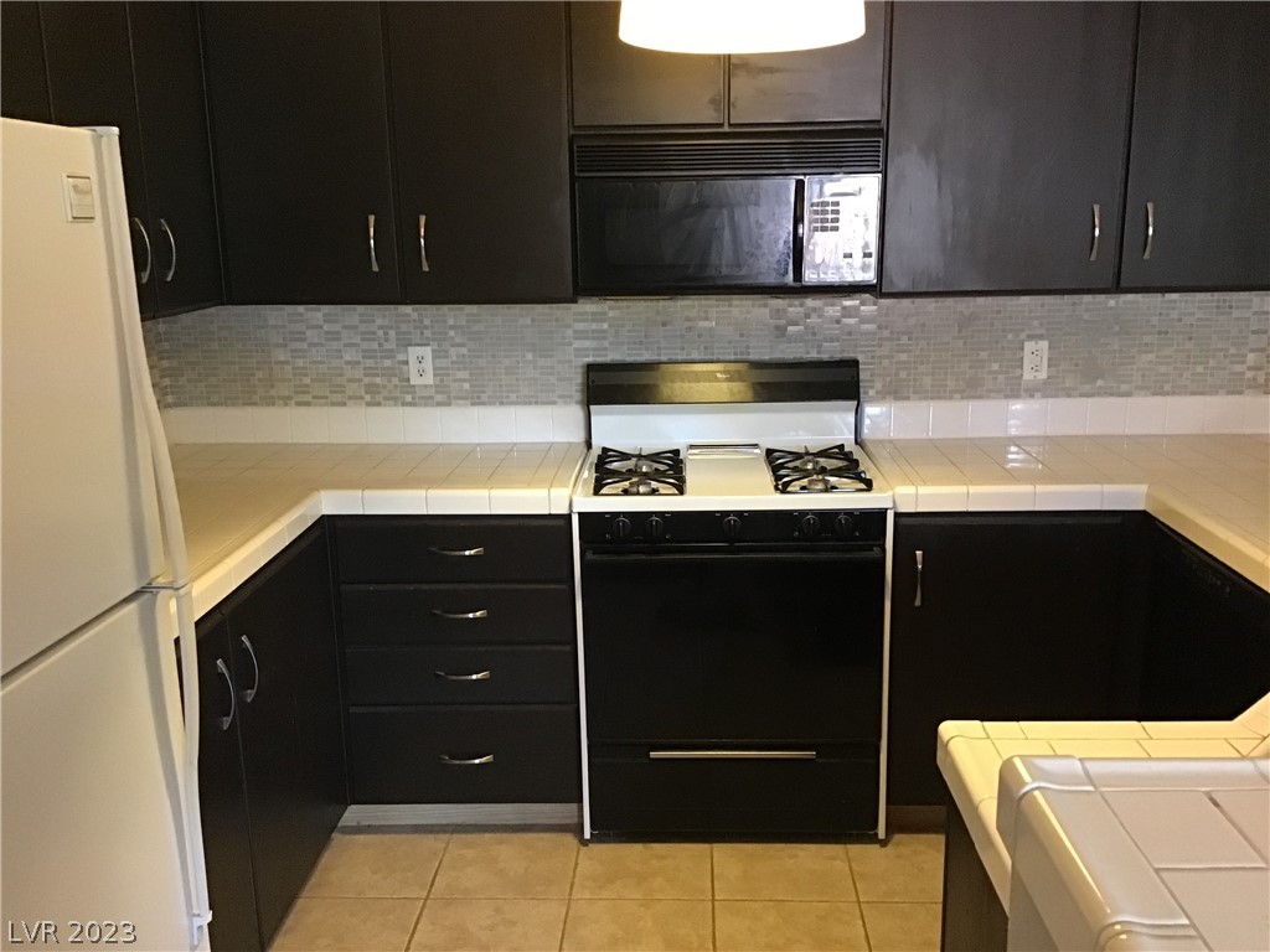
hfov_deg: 58.4
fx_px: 1137
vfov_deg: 45.4
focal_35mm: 31
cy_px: 476
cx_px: 635
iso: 200
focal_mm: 3.3
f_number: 2.4
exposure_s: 1/15
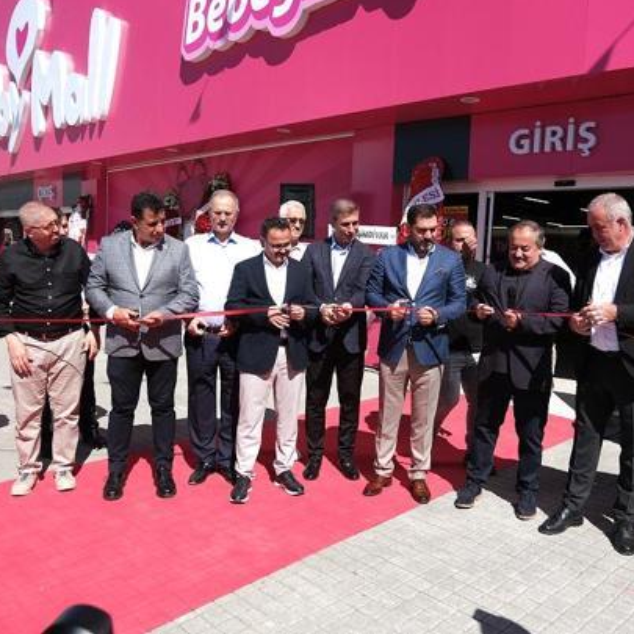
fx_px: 642
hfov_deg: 52.5
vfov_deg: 52.5
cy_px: 315
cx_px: 345
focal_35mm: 31
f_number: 4
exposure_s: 1/500
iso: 64
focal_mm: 16
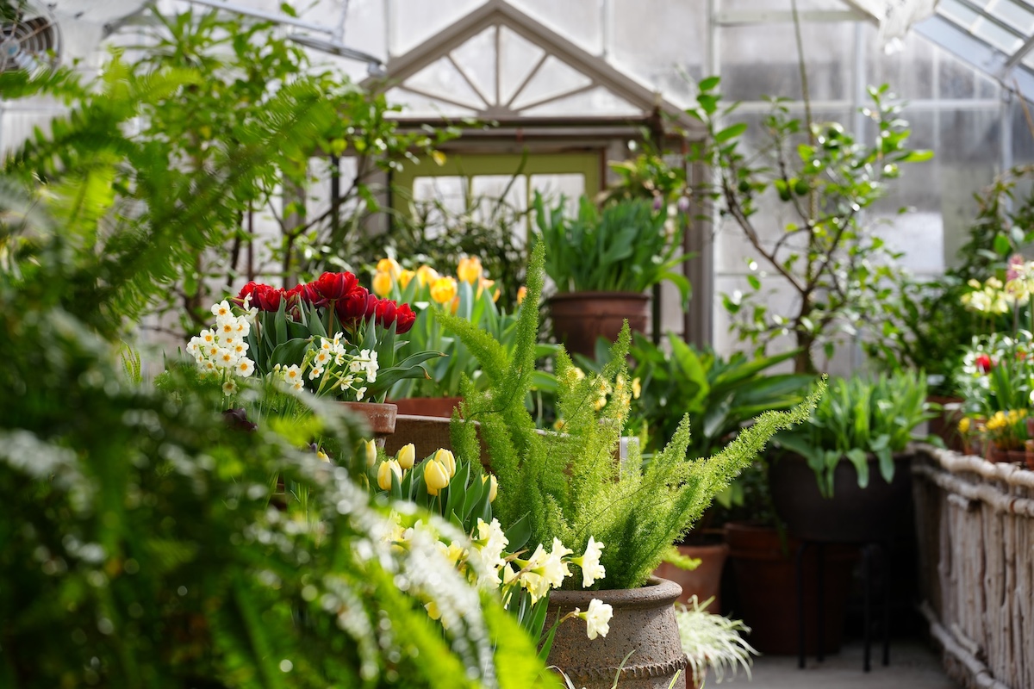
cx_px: 517
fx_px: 3016
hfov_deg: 19.5
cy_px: 344
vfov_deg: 13.0
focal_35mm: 105
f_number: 5
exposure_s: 1/160
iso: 100
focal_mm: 105
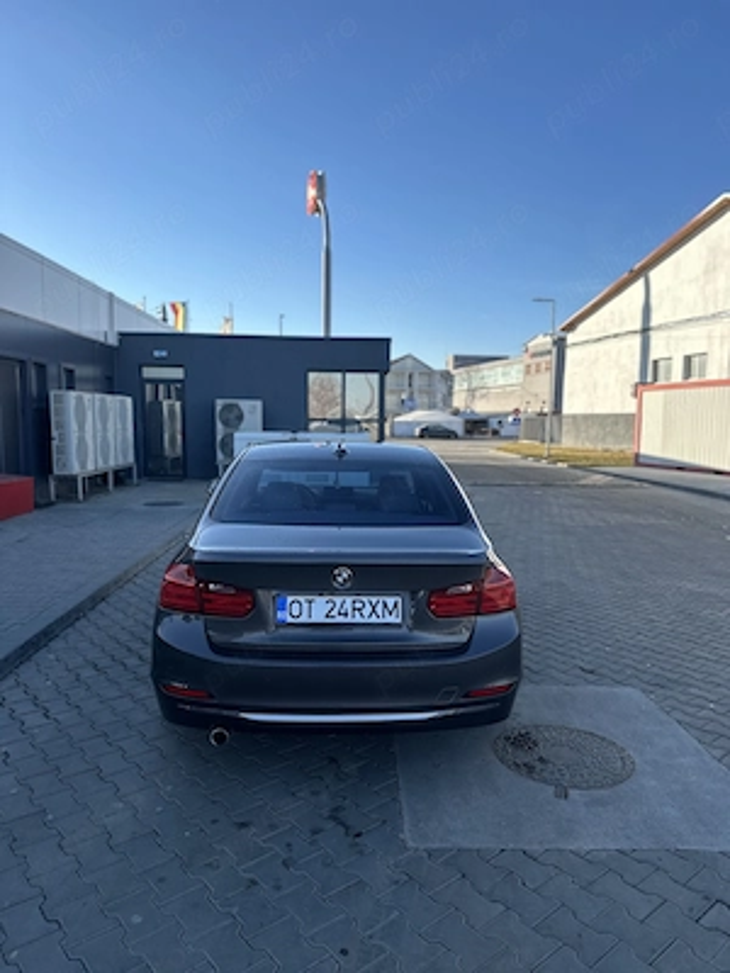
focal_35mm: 24
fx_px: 675
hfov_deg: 56.8
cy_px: 486
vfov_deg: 71.6
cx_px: 365
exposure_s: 1/3356
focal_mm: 6.86
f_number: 1.78
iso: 80
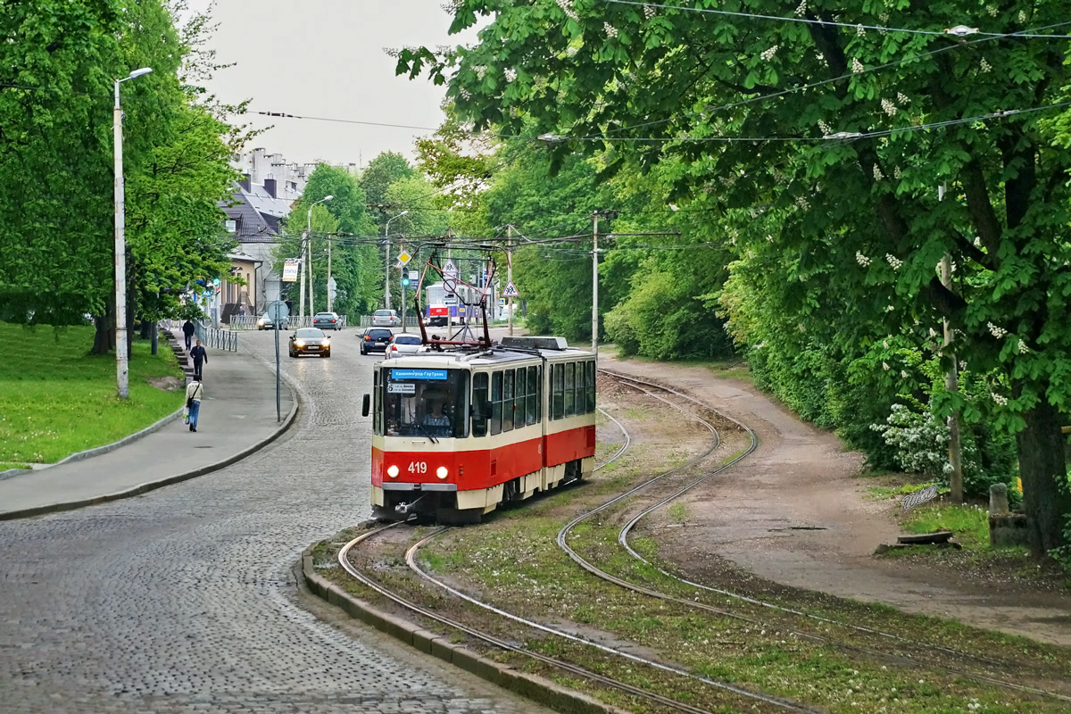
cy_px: 357
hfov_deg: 19.5
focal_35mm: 105
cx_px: 536
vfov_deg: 13.0
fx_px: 3124
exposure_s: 1/125
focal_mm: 70
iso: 800
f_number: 5.6
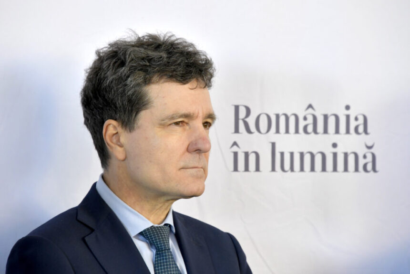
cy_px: 137
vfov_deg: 4.6
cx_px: 205
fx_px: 3418
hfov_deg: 6.9
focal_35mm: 300
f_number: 7.1
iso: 2000
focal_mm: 300
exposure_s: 1/100
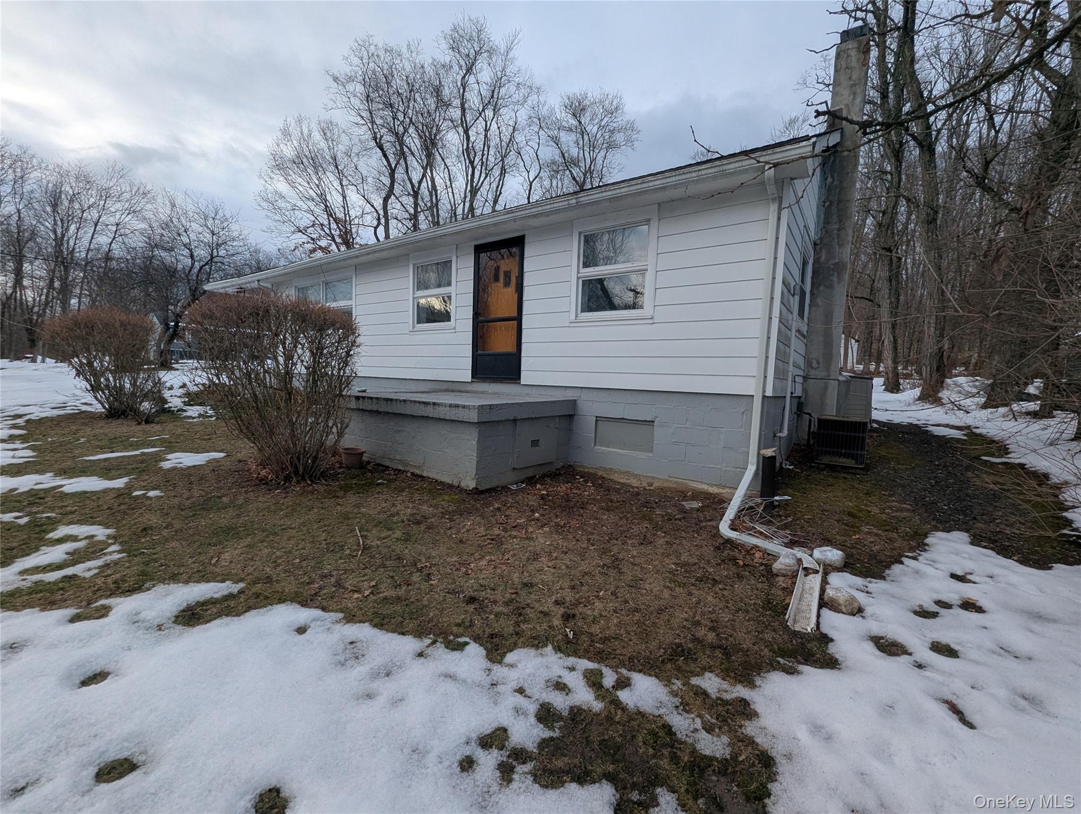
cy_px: 407
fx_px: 407
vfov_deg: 90.1
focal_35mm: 13
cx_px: 540
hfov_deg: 106.1
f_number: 2.2
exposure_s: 1/644
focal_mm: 1.95
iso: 47
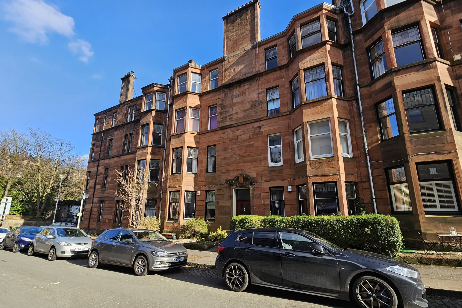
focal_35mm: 14
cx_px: 227
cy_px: 173
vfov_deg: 80.9
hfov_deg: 104.2
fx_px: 180
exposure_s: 1/636
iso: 50
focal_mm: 2.2
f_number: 2.2
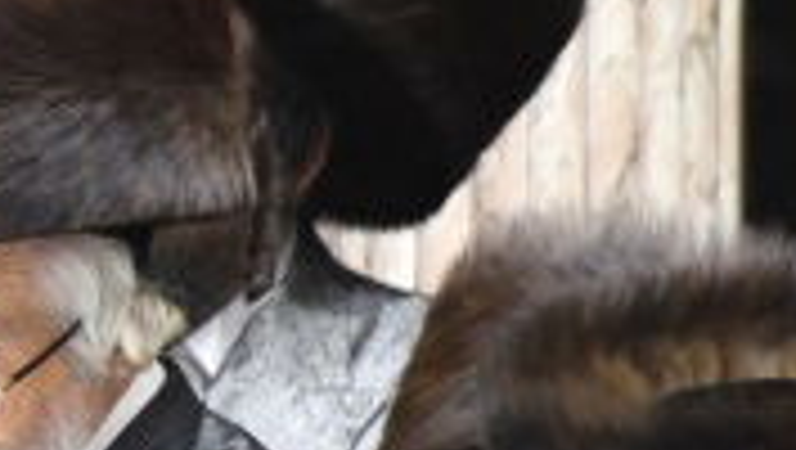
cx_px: -1358
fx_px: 25587
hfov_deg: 1.8
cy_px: 583
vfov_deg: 1.0
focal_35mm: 1211
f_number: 5
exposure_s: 1/100
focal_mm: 200
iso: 1000
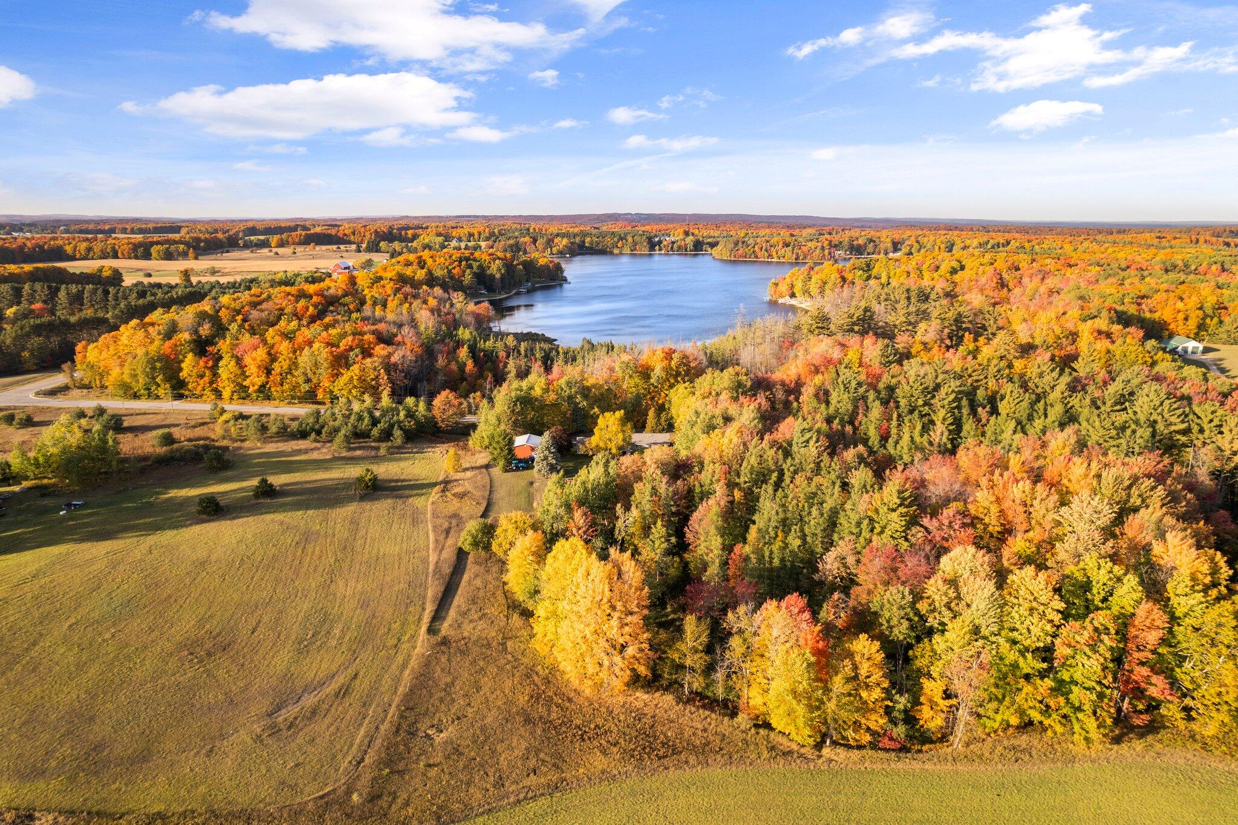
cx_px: 619
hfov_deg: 78.6
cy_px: 412
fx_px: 756
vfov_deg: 57.2
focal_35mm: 22
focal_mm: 8.38
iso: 100
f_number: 2.8
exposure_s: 1/500
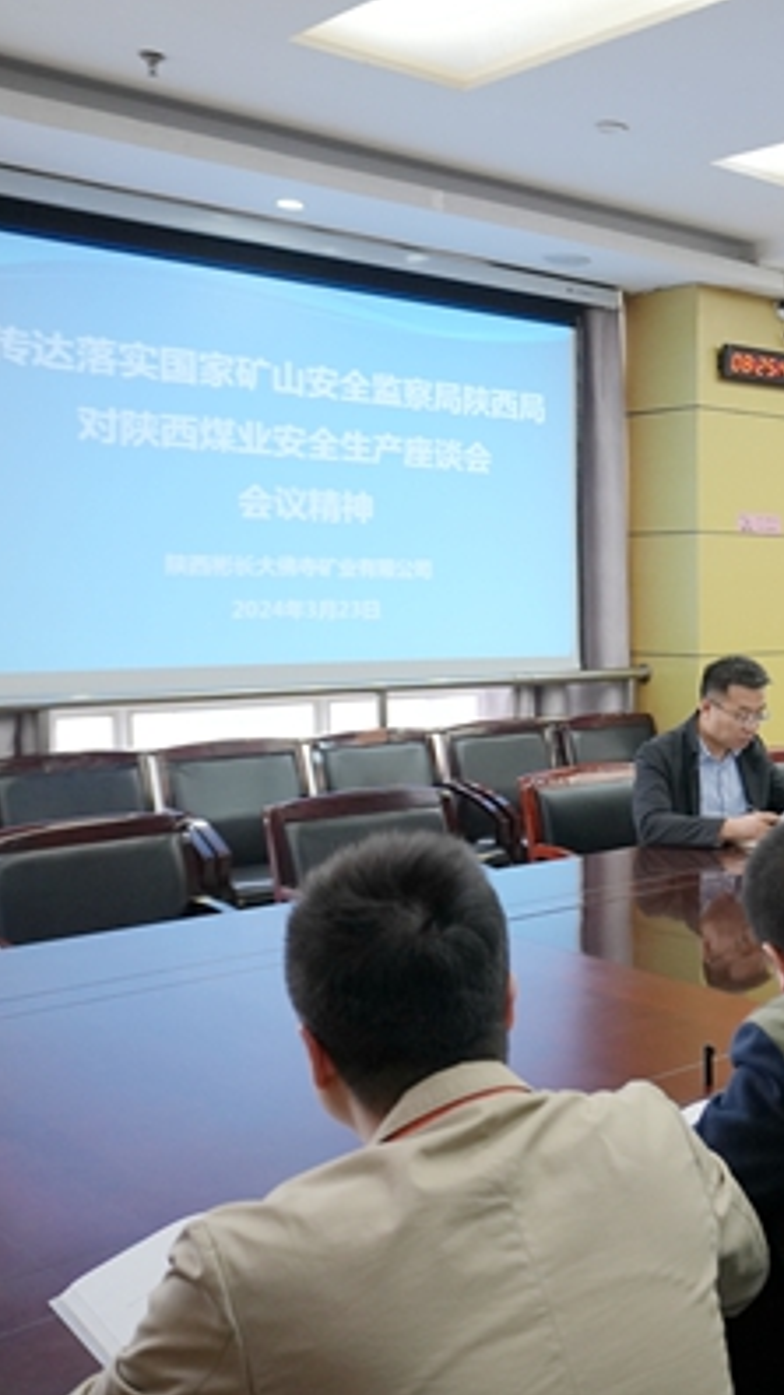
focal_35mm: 38
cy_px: 699
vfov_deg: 52.8
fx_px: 1406
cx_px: 1005
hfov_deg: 26.6
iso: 1600
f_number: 2.8
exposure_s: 1/160
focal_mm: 24
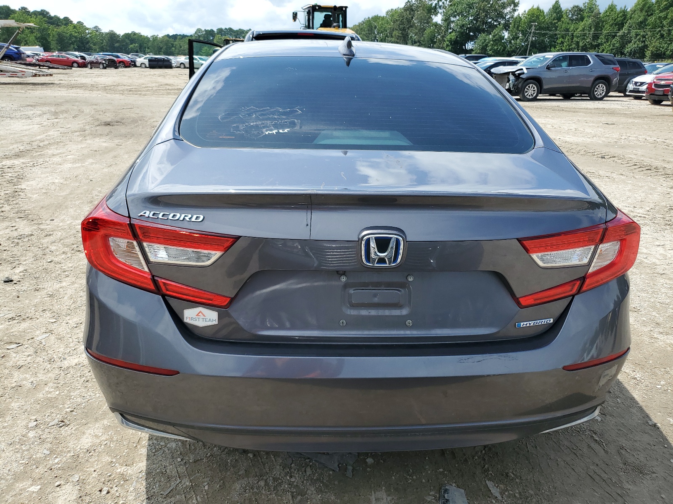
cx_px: 336
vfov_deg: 53.1
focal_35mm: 26
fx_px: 505
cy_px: 252
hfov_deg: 67.3
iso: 50
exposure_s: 1/2500
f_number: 1.5
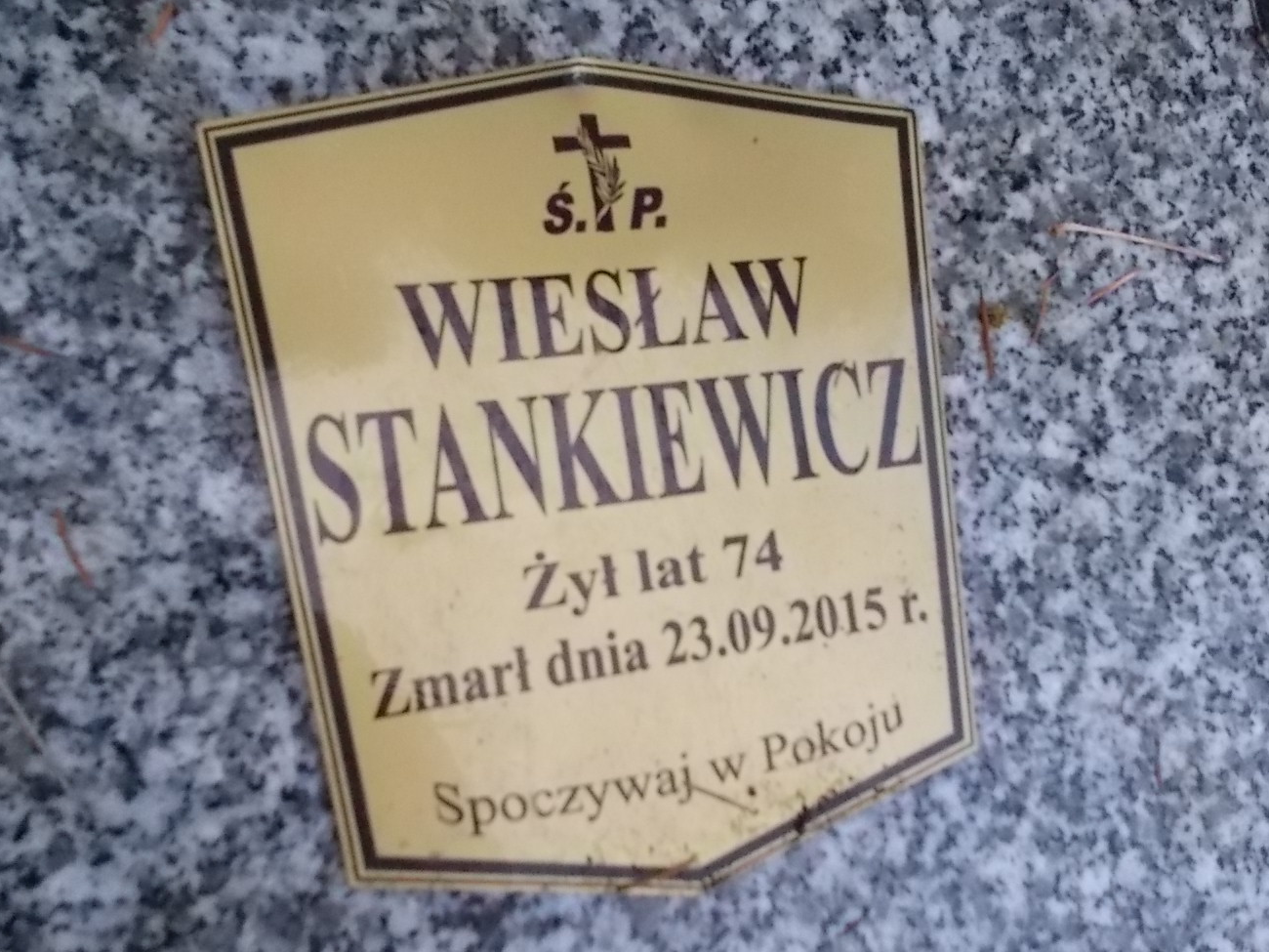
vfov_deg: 44.2
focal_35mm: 32
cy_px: 491
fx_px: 1173
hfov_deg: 56.8
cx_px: 619
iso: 400
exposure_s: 1/125
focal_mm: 4.6
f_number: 8
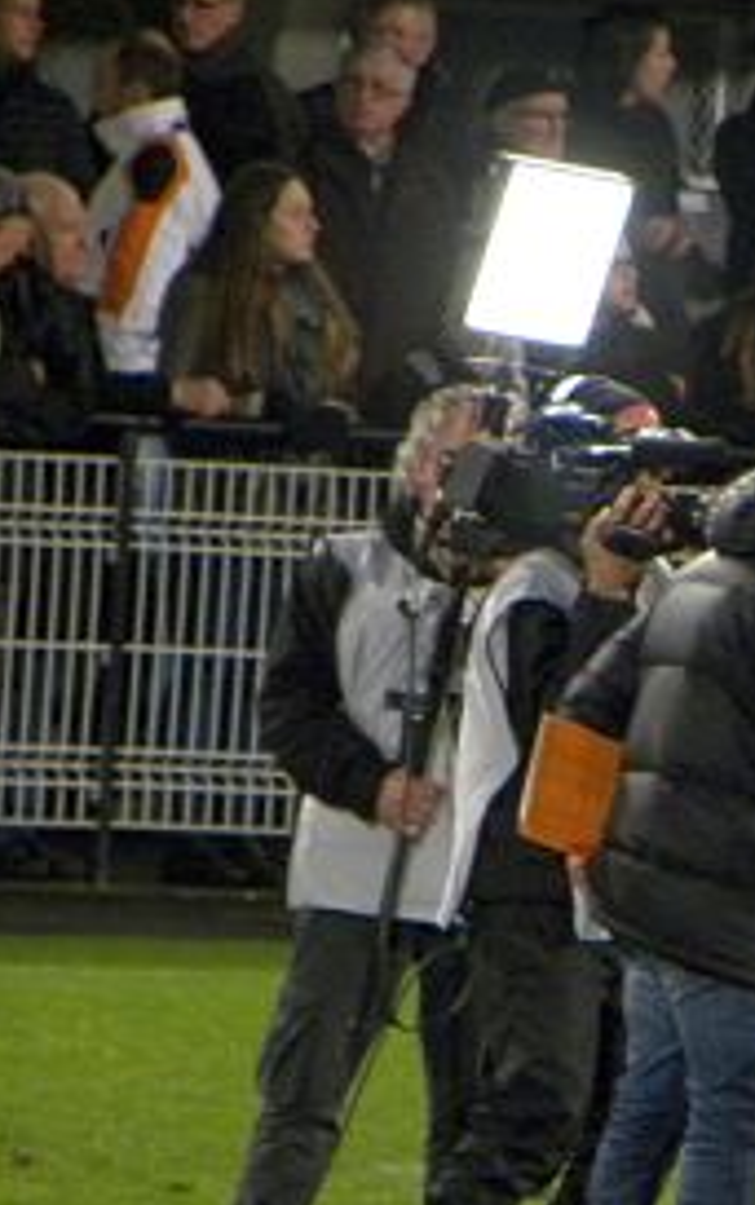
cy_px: 799
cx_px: 808
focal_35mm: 1454
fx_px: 47793
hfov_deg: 0.9
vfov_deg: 1.4
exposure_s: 1/30.3
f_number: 5
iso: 400
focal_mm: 110.4
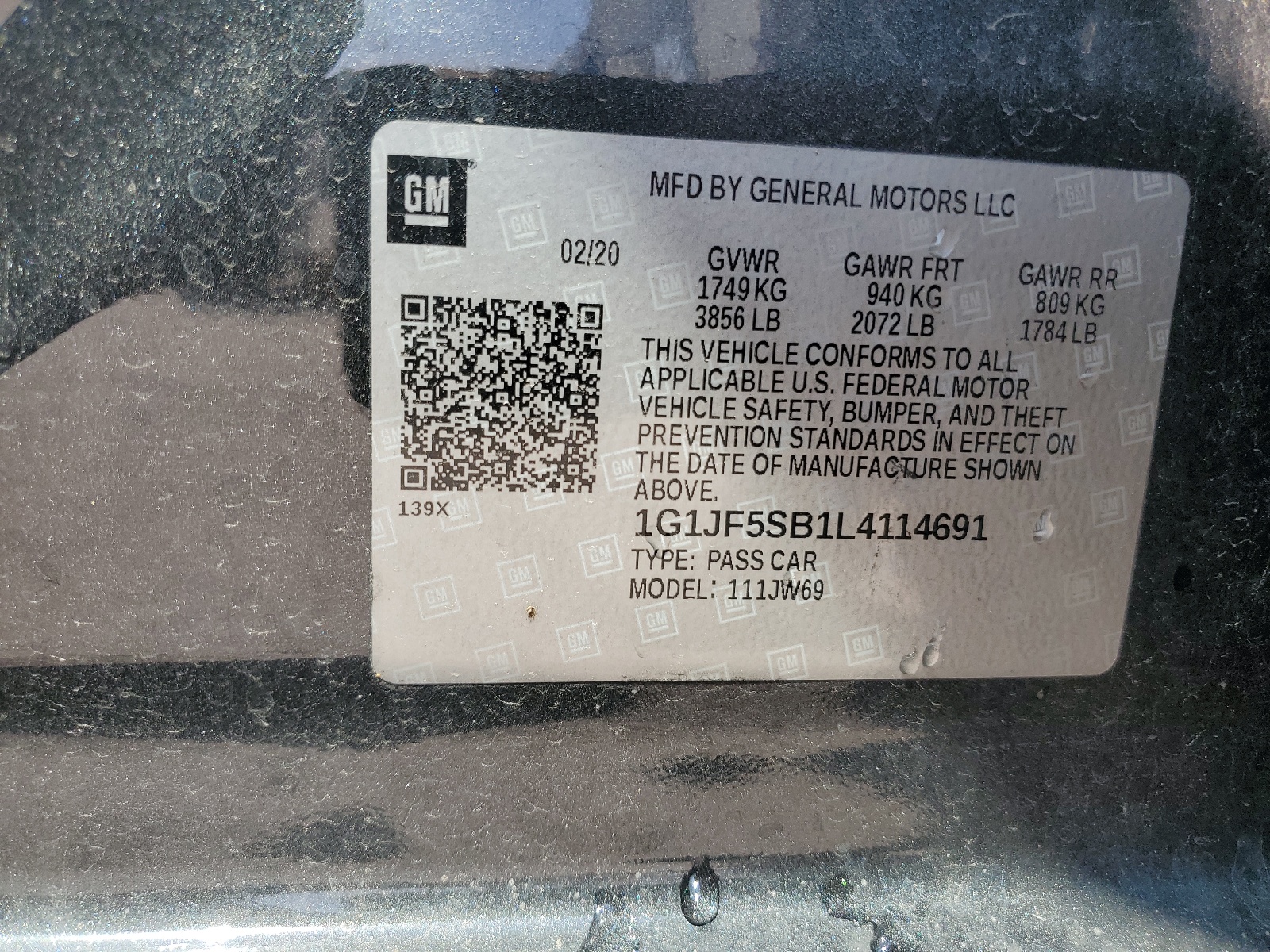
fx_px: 954
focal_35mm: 26
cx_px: 635
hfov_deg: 67.3
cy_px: 476
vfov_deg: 53.1
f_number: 1.5
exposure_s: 1/625
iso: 50
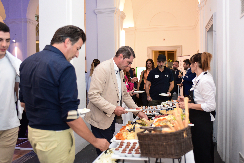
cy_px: 82
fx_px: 380
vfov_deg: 24.2
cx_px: 122
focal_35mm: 56
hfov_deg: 35.6
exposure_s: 1/60
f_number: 2.8
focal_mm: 56
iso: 500
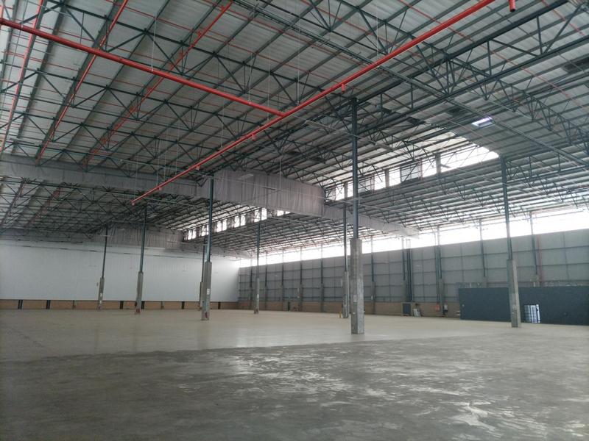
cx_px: 294
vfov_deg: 53.1
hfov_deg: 67.3
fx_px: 442
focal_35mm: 26
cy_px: 220
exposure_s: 1/100
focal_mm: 4.7
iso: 278
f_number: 1.8
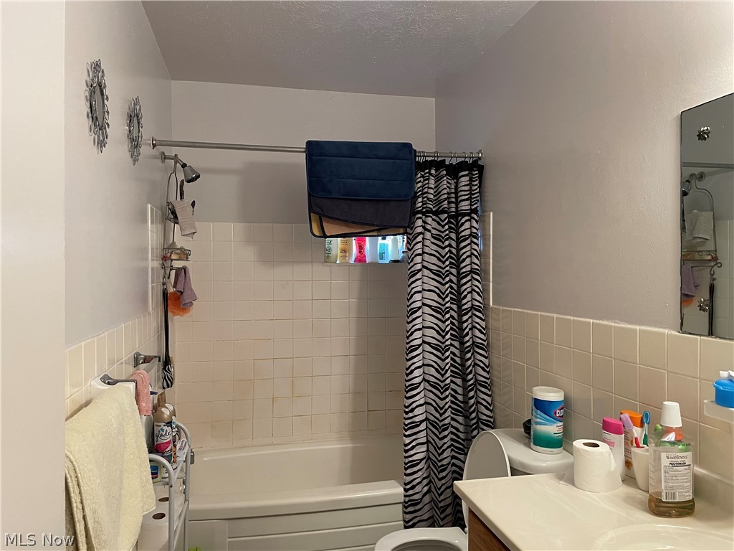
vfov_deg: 53.1
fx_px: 551
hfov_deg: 67.3
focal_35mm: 26
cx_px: 367
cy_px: 276
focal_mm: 4.2
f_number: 1.6
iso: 250
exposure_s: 1/60
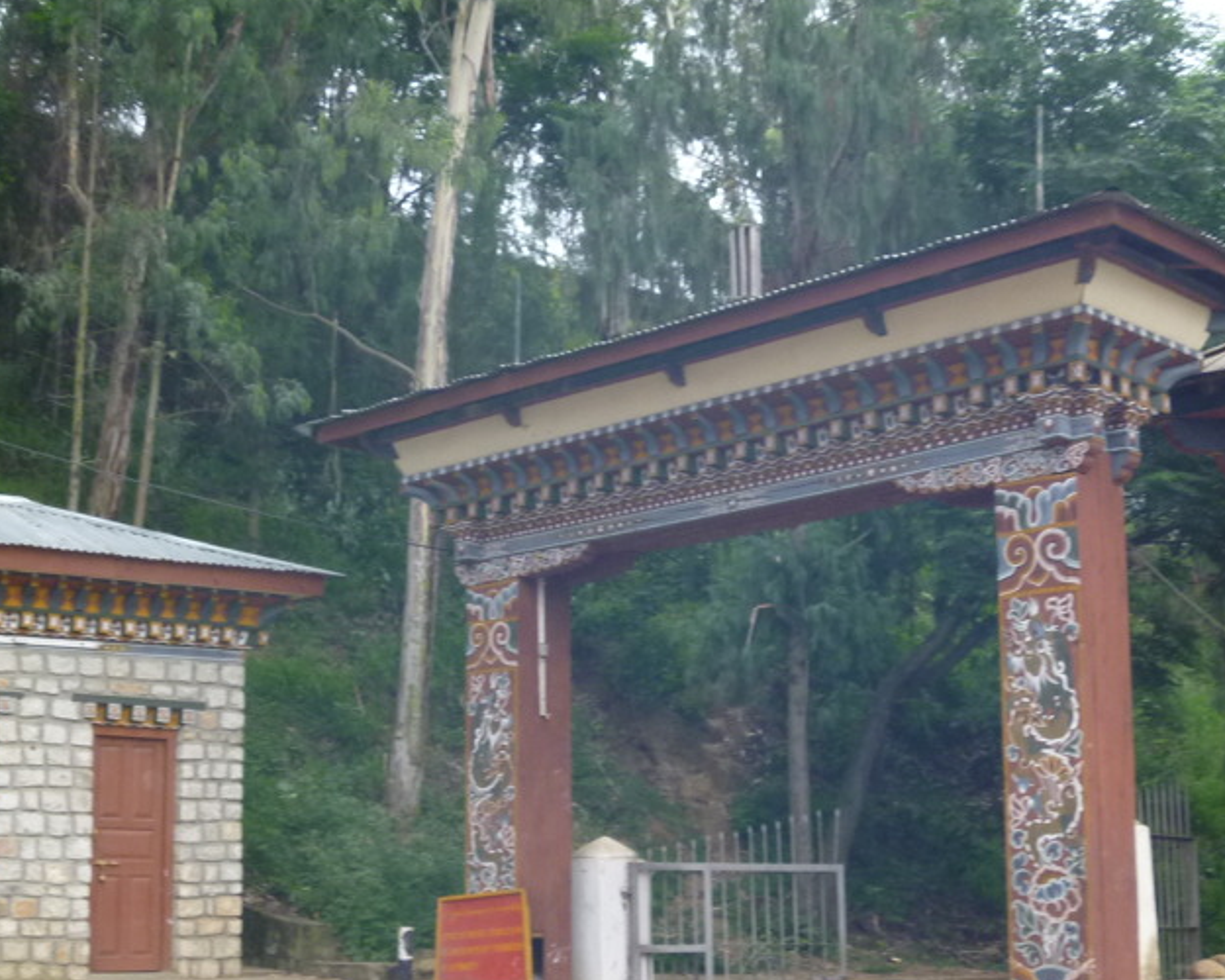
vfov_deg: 27.1
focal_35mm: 56
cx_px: 635
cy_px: 582
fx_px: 2030
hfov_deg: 33.6
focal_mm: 6.3
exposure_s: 1/30
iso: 200
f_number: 3.5
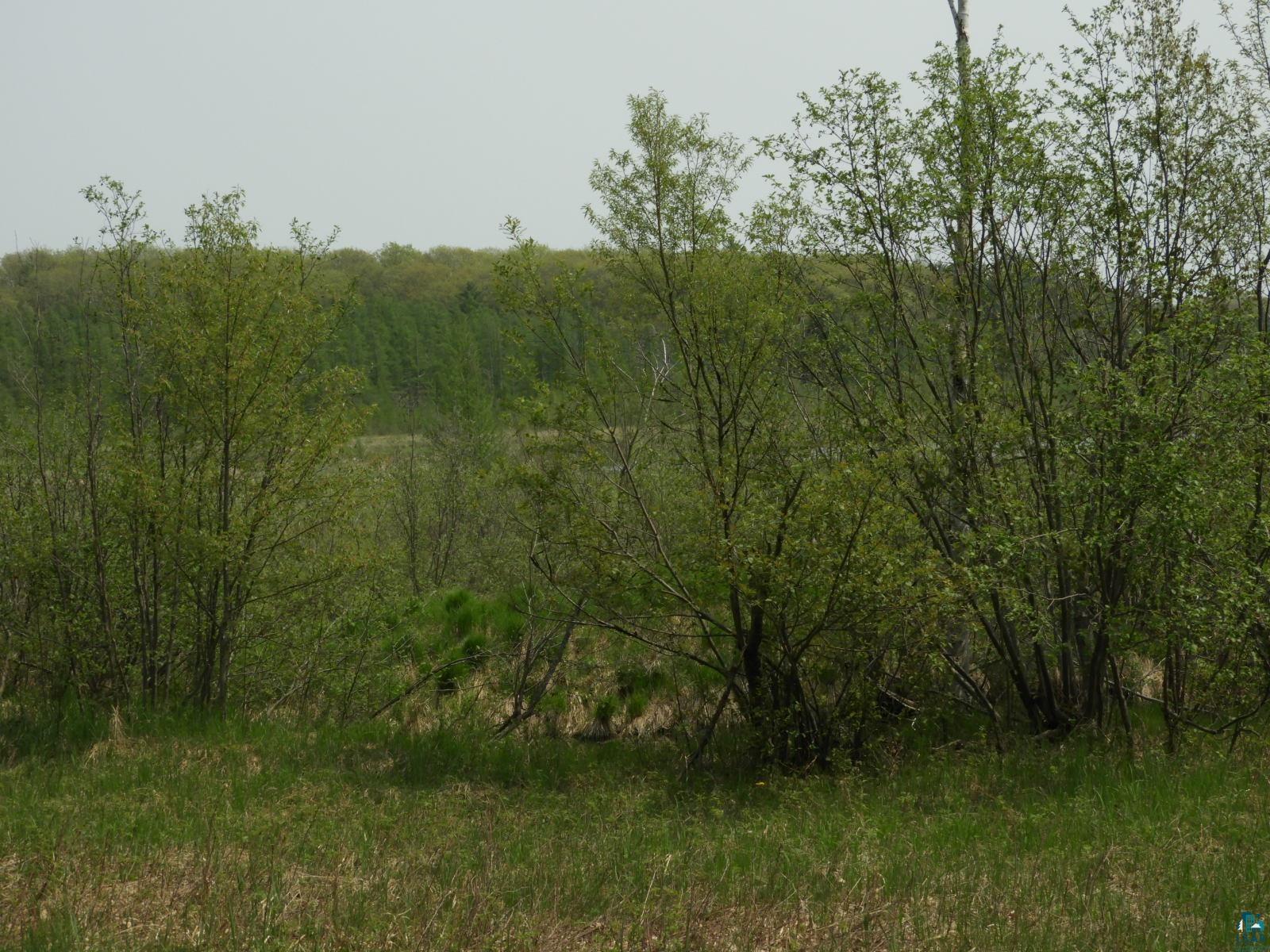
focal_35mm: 80
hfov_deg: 24.4
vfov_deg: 18.4
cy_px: 476
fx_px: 2935
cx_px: 635
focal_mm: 14.3
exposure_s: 1/1000
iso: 100
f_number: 4.5
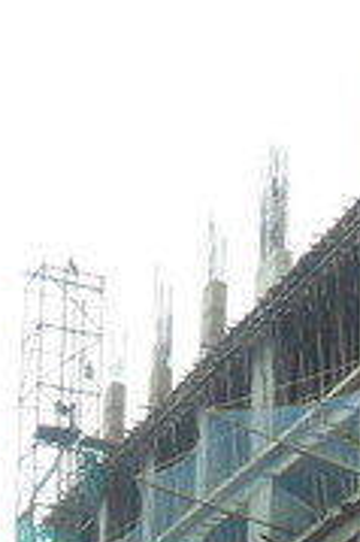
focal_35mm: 149
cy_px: 739
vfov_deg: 13.2
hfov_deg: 8.8
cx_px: 629
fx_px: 2239
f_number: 3.7
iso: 100
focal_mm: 5.7
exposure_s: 1/750
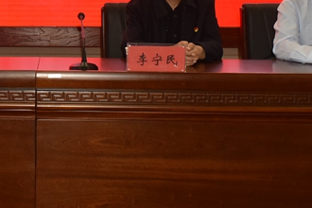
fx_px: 598
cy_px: 17
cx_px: 27
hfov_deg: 28.1
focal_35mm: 69
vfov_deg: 19.3
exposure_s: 1/320
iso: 1000
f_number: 6.3
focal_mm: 24
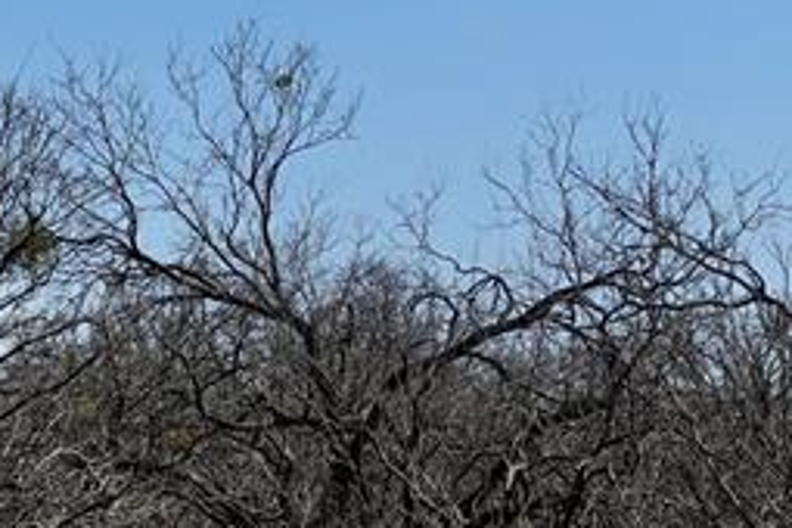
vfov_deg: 7.9
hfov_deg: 11.9
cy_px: 528
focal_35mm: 173
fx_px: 3806
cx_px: 360
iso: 100
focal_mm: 15.73
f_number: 4
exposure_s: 1/800
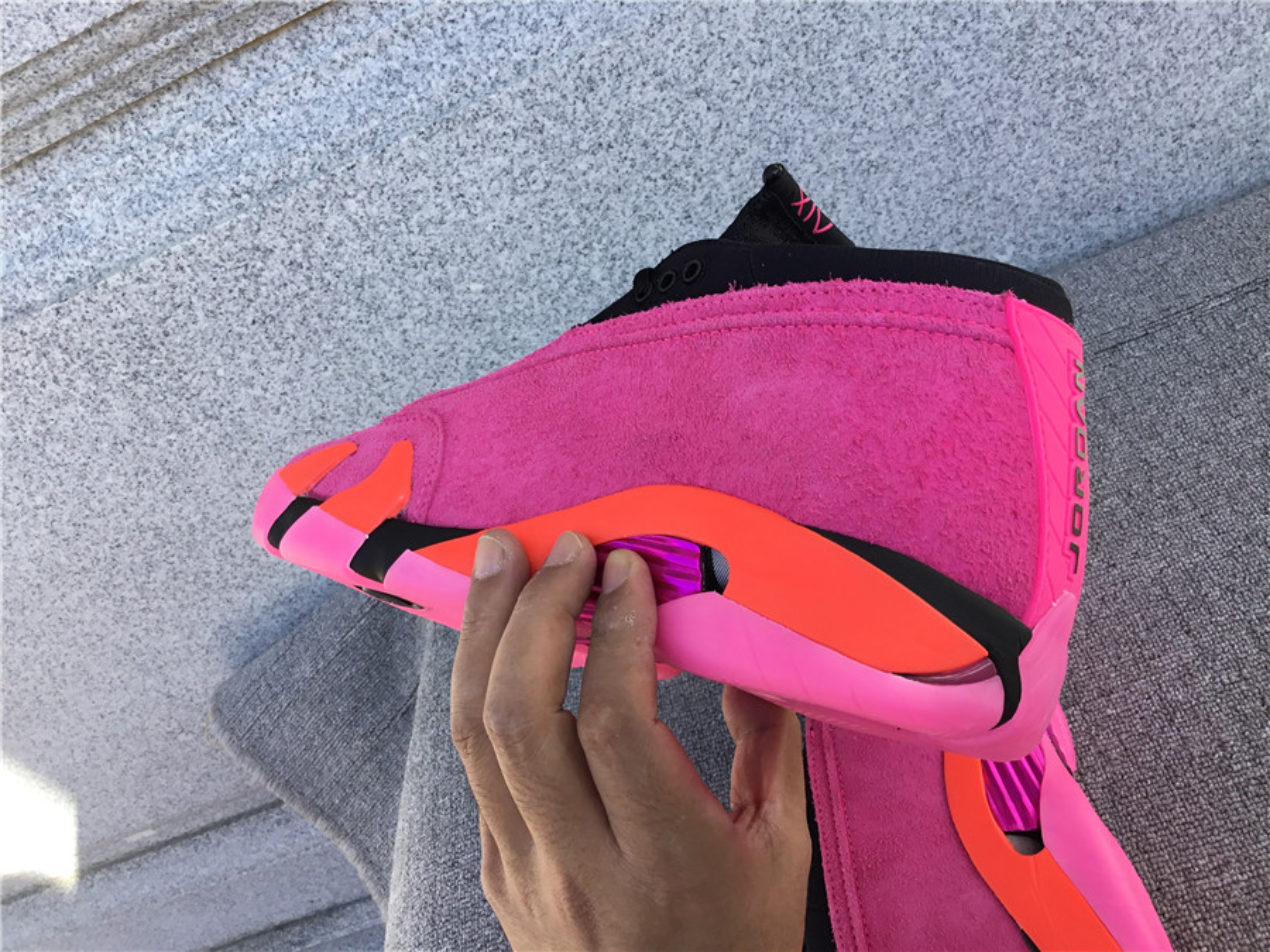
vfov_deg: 45.4
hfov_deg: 58.4
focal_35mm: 31
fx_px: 1137
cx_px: 635
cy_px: 476
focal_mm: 3.3
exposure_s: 1/277
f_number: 2.4
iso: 25
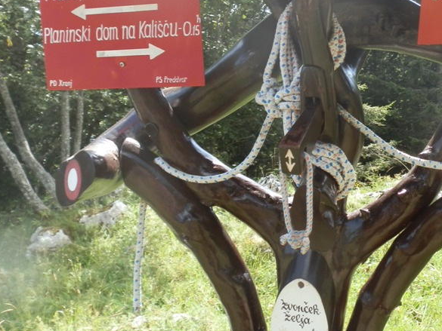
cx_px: 309
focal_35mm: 49
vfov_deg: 29.4
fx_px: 626
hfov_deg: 38.3
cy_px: 100
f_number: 3.1
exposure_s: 1/200
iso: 64
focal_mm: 5
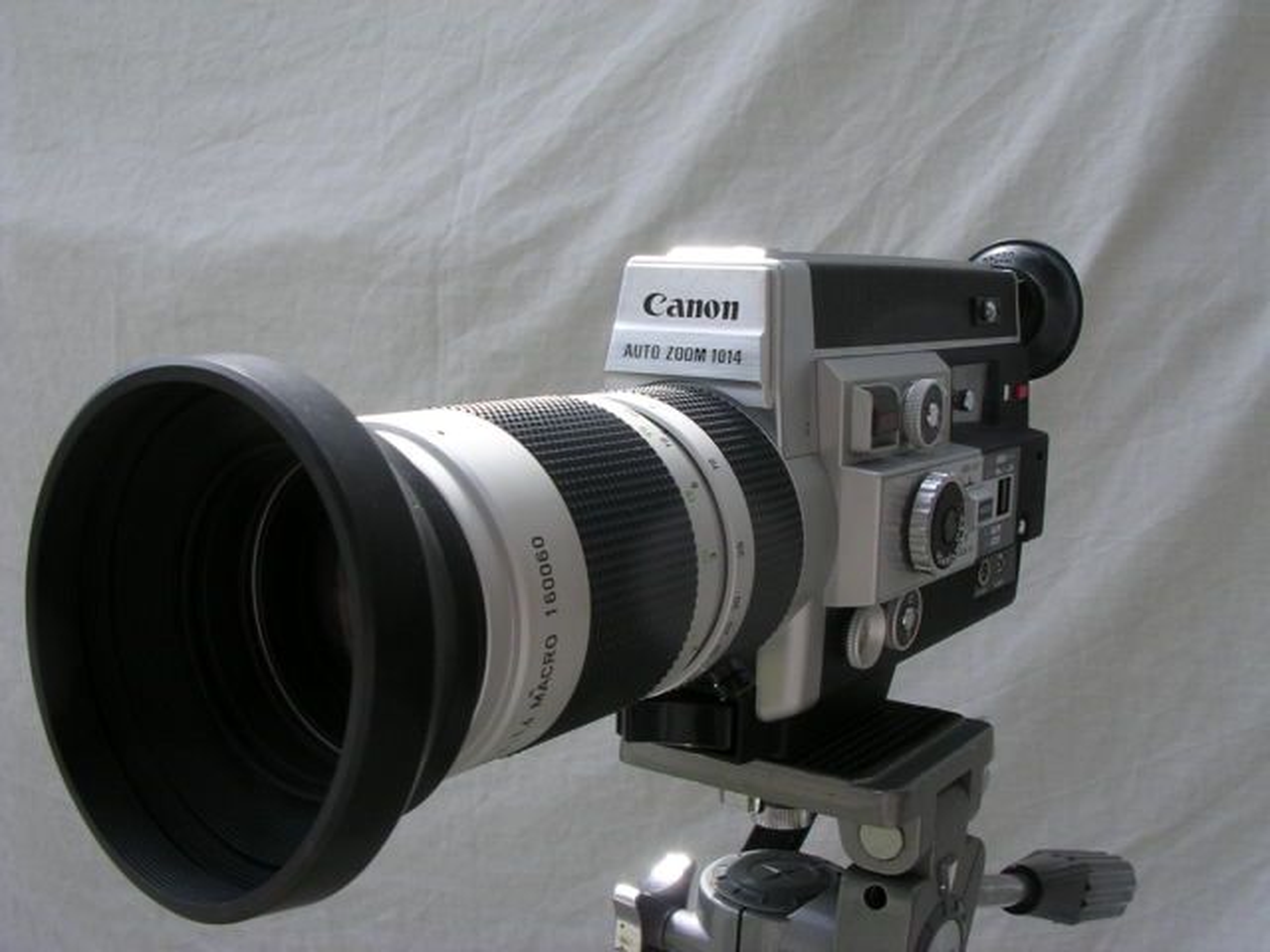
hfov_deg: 49.0
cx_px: 635
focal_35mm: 38
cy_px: 476
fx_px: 1394
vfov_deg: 37.7
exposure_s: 1/170
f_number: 5.6
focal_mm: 5.8
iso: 100
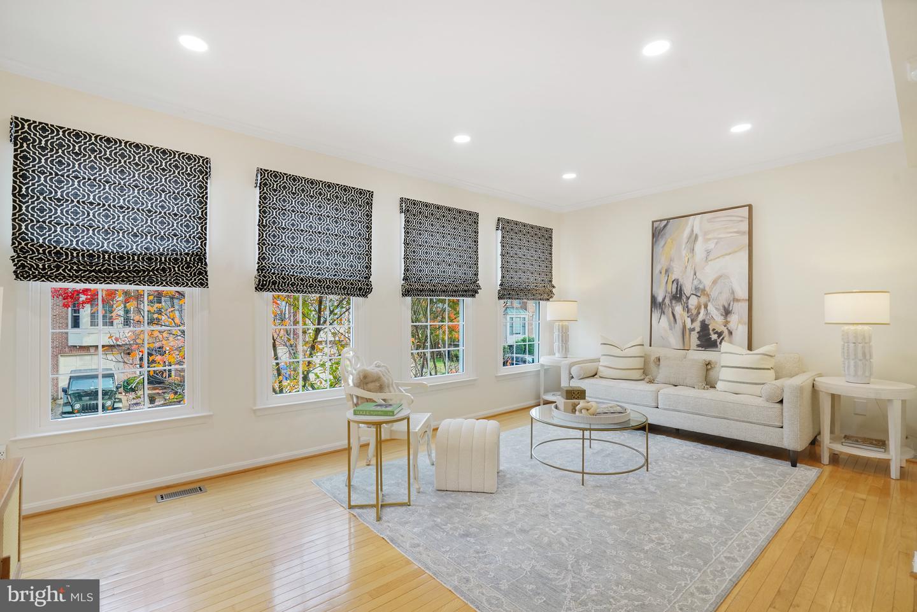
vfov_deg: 73.8
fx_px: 408
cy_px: 306
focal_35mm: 16
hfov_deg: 96.7
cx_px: 458
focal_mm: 16
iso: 1250
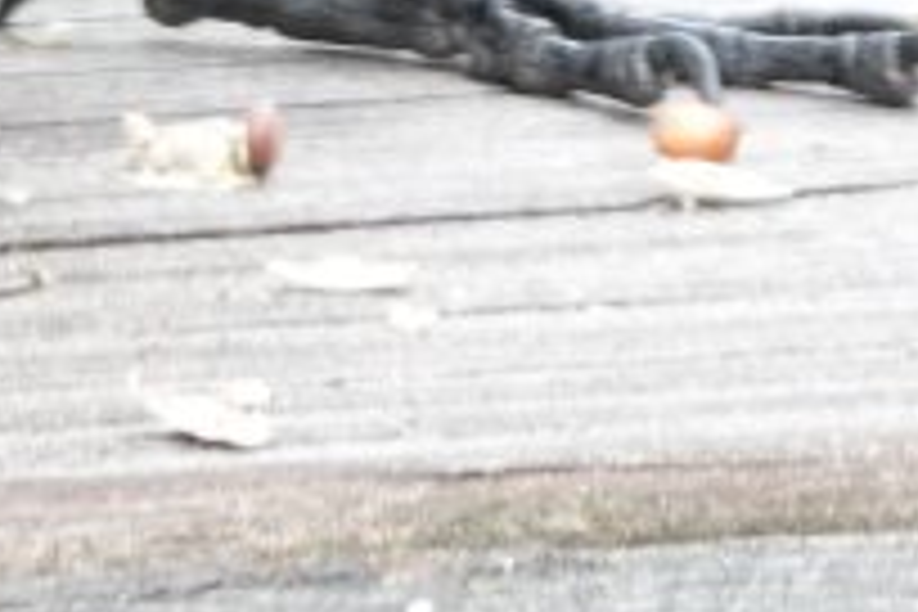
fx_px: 120198
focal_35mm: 4714
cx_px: -144
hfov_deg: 0.4
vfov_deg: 0.3
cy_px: -1037
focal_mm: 220
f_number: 4
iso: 640
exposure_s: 1/250
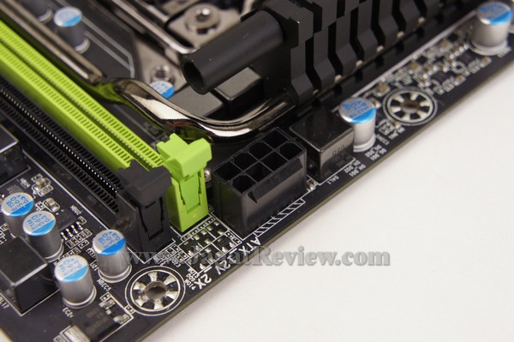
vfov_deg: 19.7
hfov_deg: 29.3
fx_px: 984
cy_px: 171
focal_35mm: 69
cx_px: 257
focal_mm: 46
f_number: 7.1
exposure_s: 1/30
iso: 800
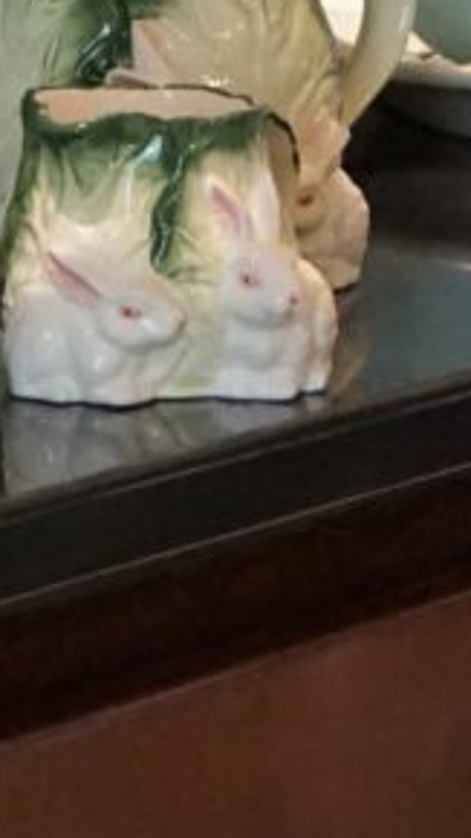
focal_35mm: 242
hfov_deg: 5.0
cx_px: -341
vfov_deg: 8.8
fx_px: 5367
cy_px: -202
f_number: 5
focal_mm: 31
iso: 3200
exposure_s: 1/100
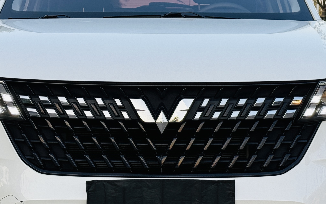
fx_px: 897
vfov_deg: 12.9
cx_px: 152
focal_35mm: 101
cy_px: 73
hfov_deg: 20.6
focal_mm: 6.76
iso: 64
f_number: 1.78
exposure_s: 1/625
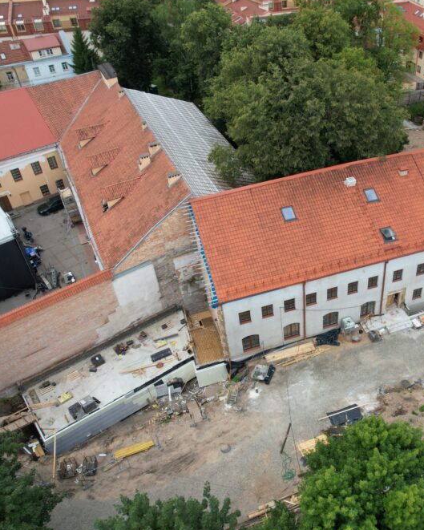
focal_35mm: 32
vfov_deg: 55.7
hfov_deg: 44.3
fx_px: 502
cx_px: 319
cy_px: 262
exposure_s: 1/350
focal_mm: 8.38
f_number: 2.8
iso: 100
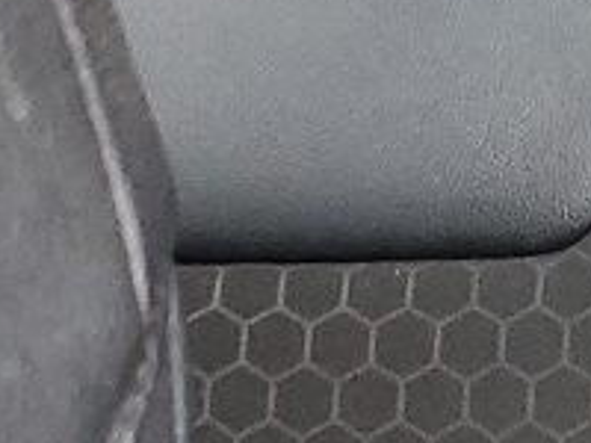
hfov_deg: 8.8
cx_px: 1342
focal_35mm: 208
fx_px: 3551
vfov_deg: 7.1
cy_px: -68
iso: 146
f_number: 1.5
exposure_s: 1/60.2
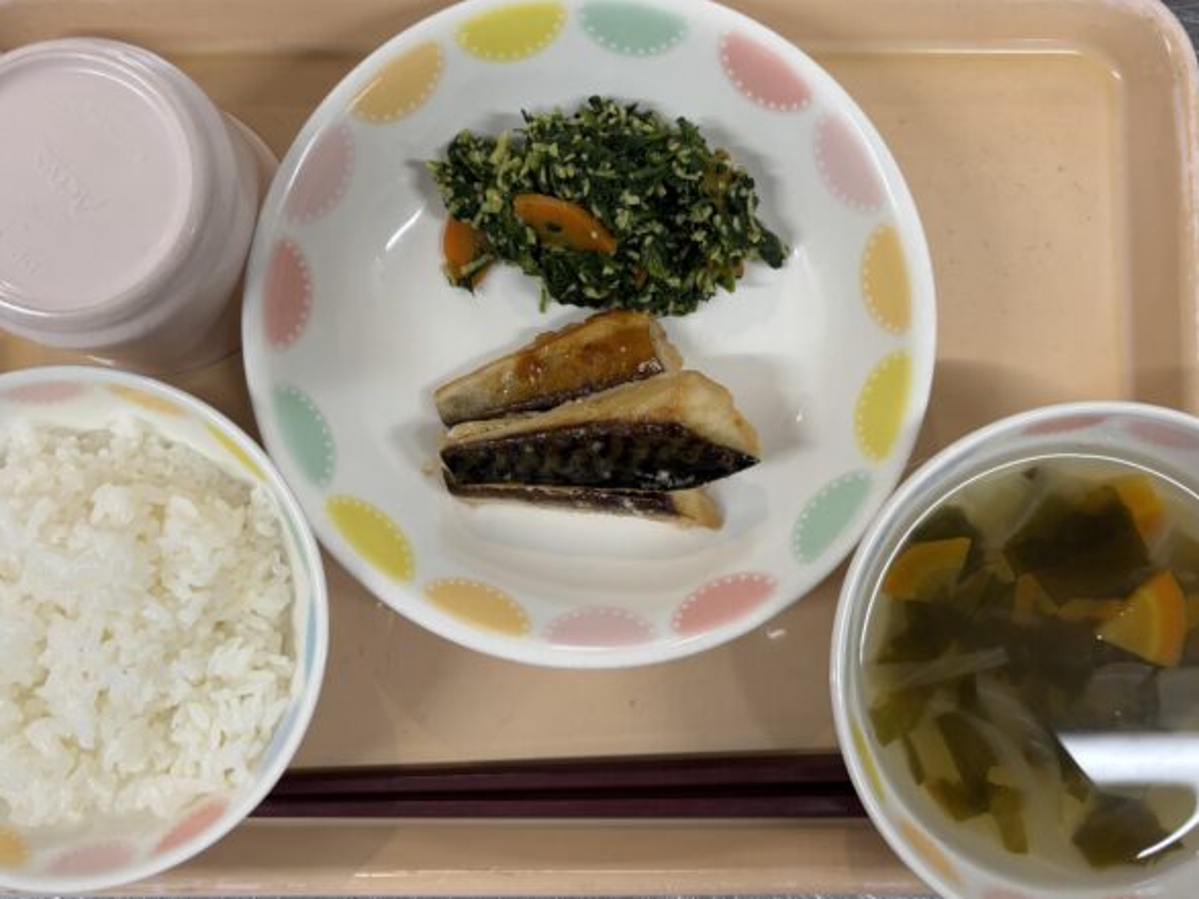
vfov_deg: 41.7
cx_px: 584
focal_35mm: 34
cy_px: 390
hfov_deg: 54.0
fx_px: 1177
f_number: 1.6
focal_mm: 5.96
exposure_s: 1/120
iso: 125
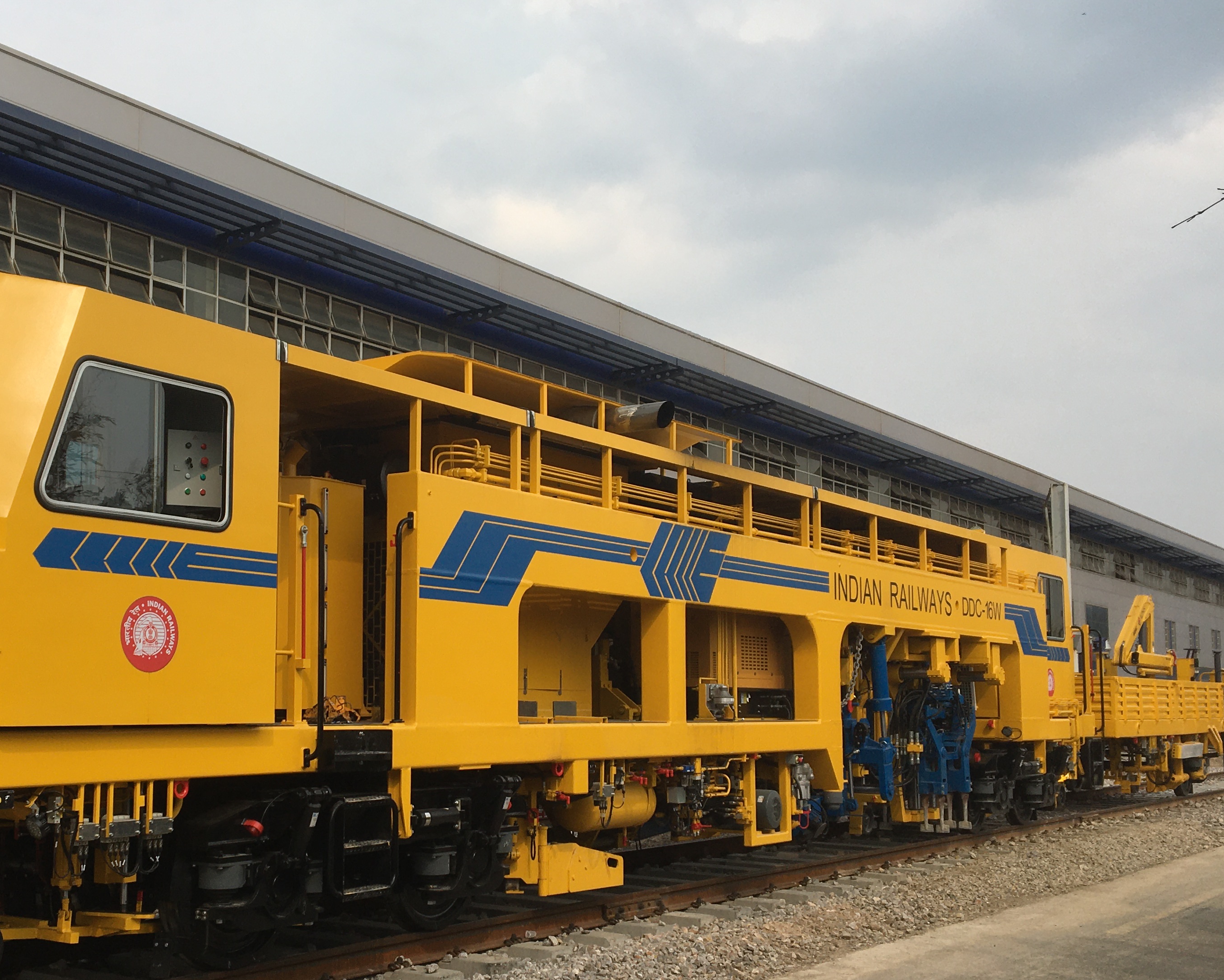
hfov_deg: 43.2
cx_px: 408
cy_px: 561
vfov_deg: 35.6
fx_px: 1522
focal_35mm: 42
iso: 25
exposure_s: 1/938
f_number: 2.2
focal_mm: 4.15
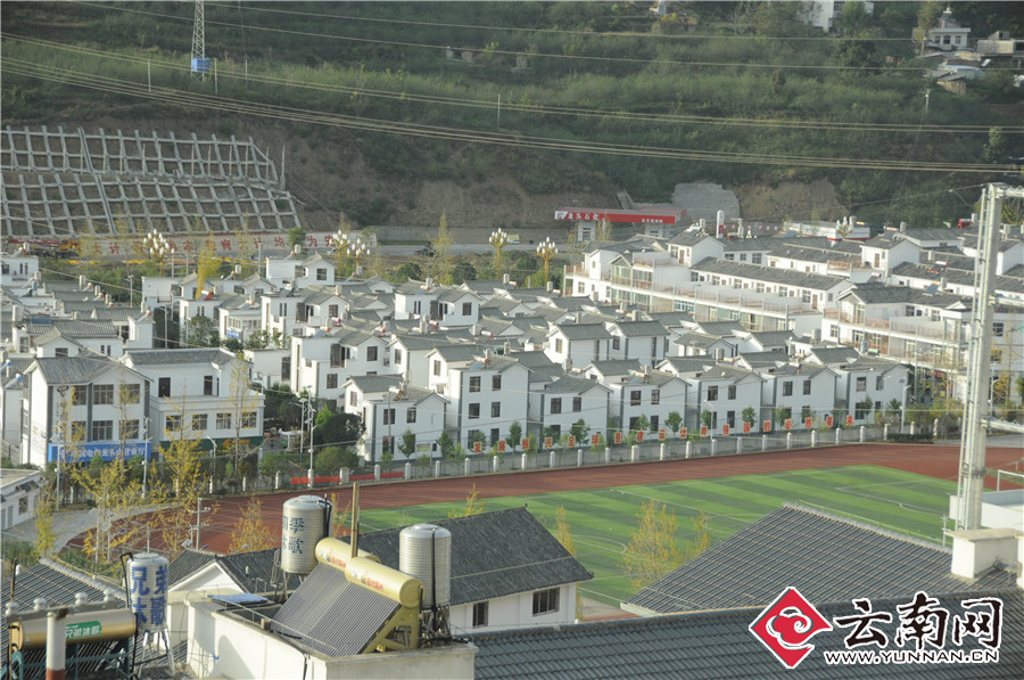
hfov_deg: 19.5
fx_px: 2982
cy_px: 340
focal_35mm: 105
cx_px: 512
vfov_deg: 13.0
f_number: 5
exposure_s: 1/1000
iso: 640
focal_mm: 70
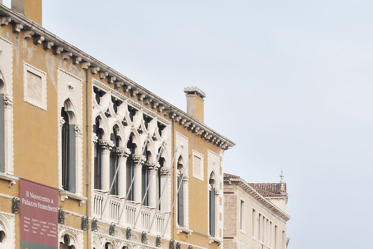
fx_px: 870
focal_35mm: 84
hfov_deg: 21.6
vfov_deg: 15.4
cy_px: 332
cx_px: 497
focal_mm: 17
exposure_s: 30
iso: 100
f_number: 8
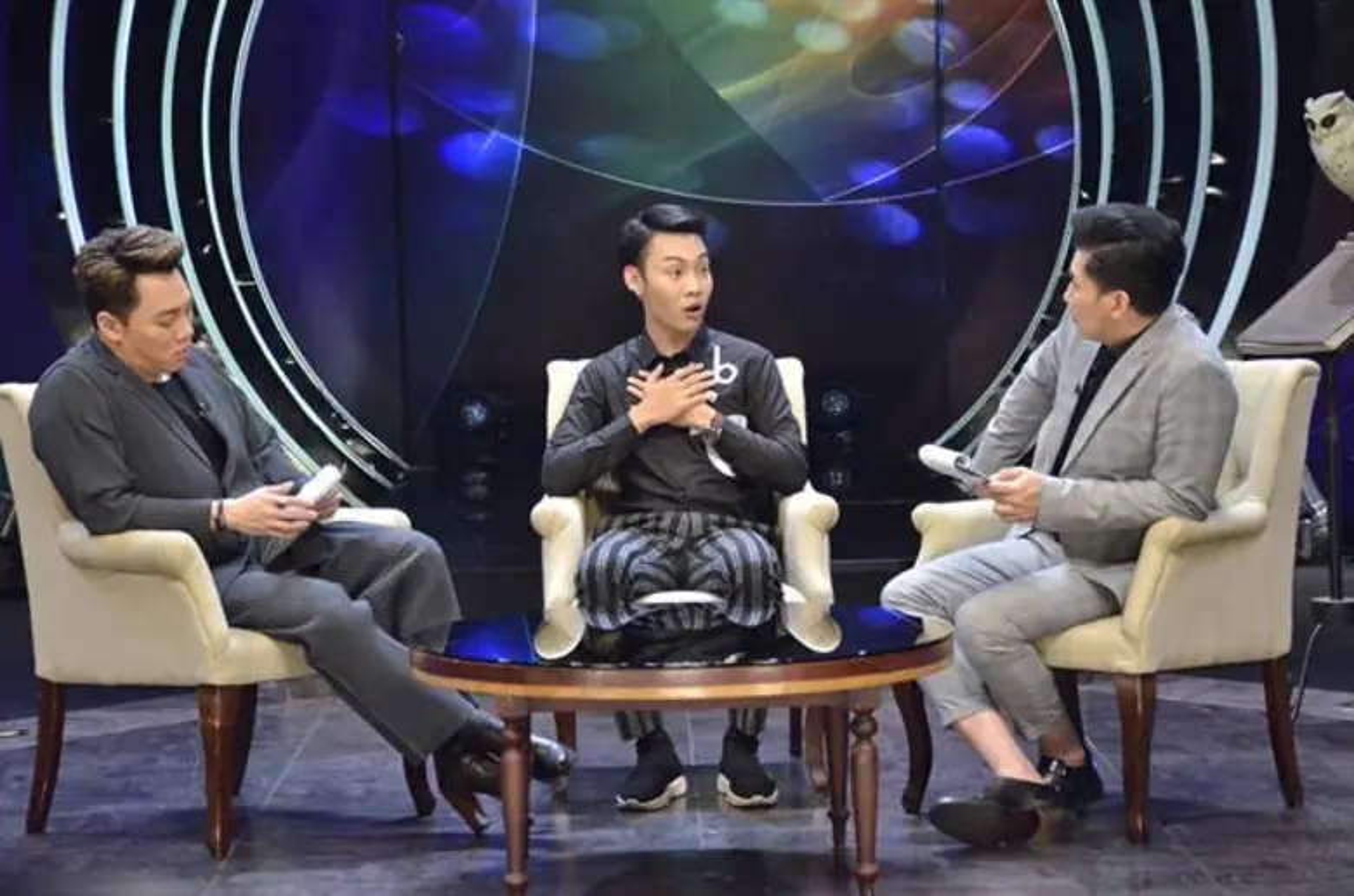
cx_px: 677
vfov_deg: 15.1
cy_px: 448
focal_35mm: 90
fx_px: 3377
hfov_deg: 22.7
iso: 1600
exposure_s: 1/200
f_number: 5
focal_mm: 60
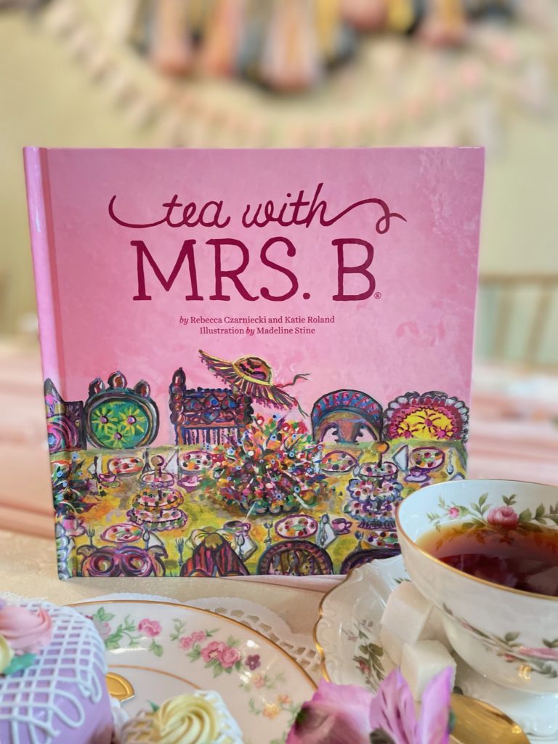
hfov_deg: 53.1
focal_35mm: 26
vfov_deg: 67.3
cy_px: 372
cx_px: 279
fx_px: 559
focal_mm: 4.2
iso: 320
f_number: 1.6
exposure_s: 1/40
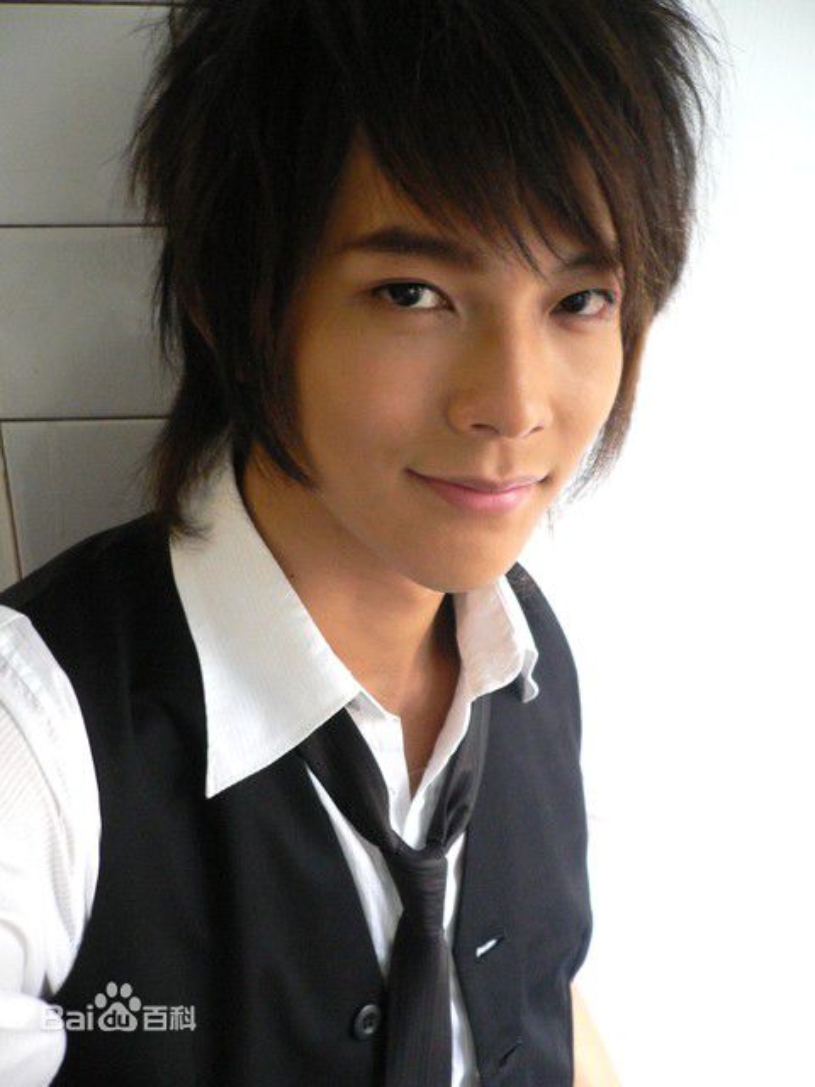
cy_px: 544
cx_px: 408
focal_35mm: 35
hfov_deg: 40.7
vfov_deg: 52.6
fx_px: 1099
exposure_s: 1/10
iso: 200
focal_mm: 5.8
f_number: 2.8
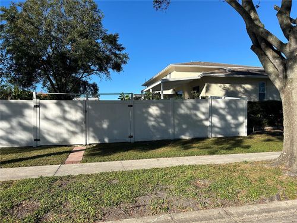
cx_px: 148
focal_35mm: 26
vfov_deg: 53.1
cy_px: 112
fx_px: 223
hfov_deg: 67.3
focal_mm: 5.7
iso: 50
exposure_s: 1/3460
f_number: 1.5
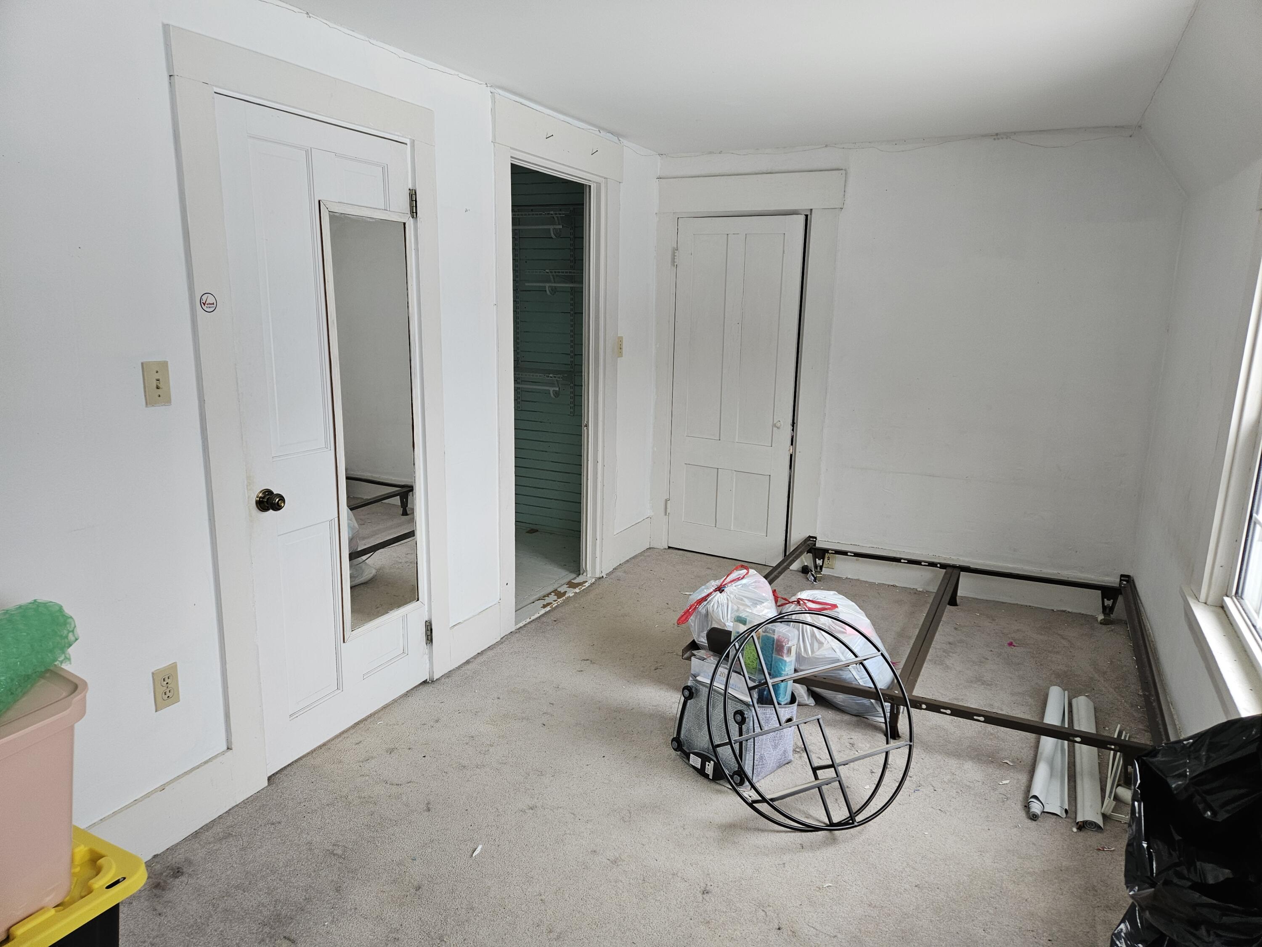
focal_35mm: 23
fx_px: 839
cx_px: 631
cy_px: 474
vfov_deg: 58.9
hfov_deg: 73.9
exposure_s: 1/120
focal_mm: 5.4
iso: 125
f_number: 1.8
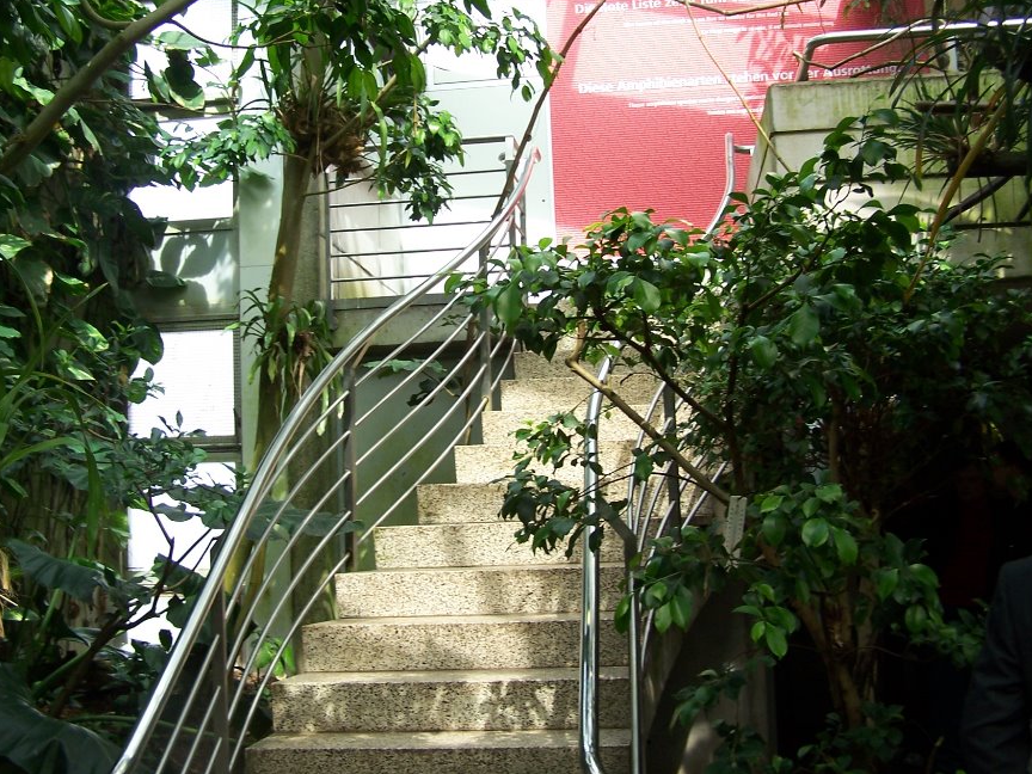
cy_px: 364
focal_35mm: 44
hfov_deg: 42.9
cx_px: 494
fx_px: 1312
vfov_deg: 32.9
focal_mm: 6.3
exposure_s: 1/60
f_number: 2.8
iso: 80
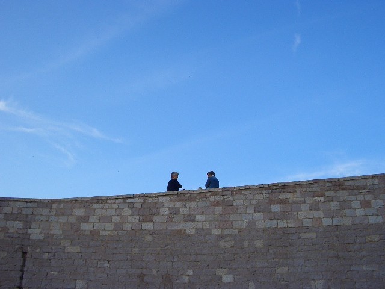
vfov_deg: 40.7
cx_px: 192
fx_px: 389
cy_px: 144
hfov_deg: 52.6
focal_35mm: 35
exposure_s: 1/160
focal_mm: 5.8
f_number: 4.3
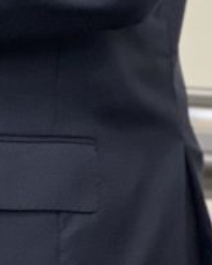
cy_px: -147
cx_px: -52
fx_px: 2176
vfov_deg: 6.9
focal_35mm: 277
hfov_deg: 5.5
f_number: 2
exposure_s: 1/50
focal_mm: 6
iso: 160
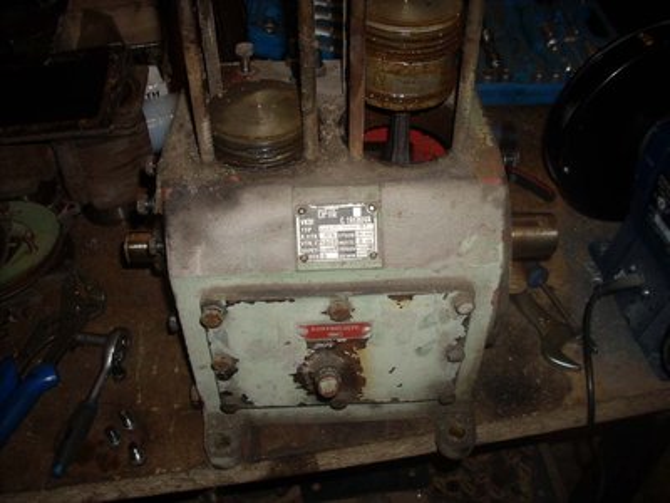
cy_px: 252
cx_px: 335
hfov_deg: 50.1
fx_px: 716
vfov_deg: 38.7
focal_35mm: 37
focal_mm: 6.2
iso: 64
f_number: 2.8
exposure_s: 1/60
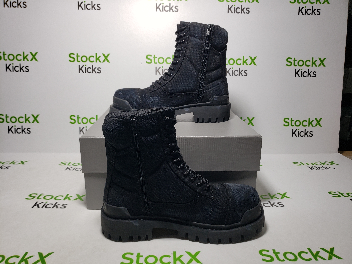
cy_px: 132
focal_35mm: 26
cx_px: 176
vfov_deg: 53.1
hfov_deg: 67.3
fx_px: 264
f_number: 1.5
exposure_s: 1/426
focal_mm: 4.3
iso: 50
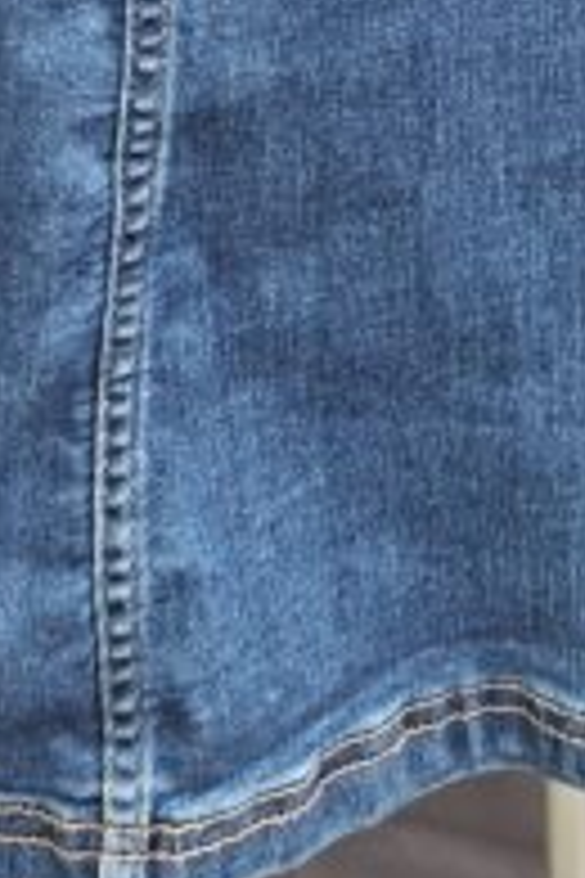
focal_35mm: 98
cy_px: -752
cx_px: 576
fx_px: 2389
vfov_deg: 16.8
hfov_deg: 13.8
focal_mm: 5.54
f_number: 1.8
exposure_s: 1/100
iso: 160
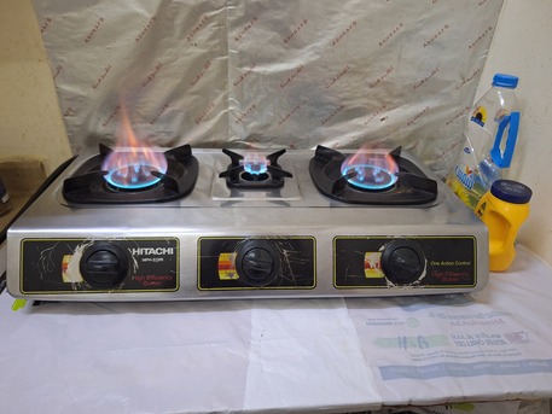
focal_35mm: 23
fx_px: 367
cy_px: 207
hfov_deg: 73.9
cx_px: 276
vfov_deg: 58.9
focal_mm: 5.54
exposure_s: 1/25
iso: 320
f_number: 1.8
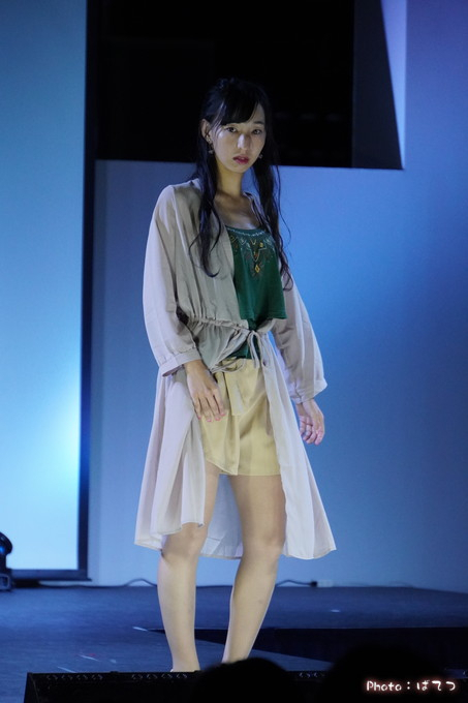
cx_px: 234
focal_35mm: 222
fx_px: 4331
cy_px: 352
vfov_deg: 9.3
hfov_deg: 6.2
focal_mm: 148
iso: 4000
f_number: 6.3
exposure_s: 1/320
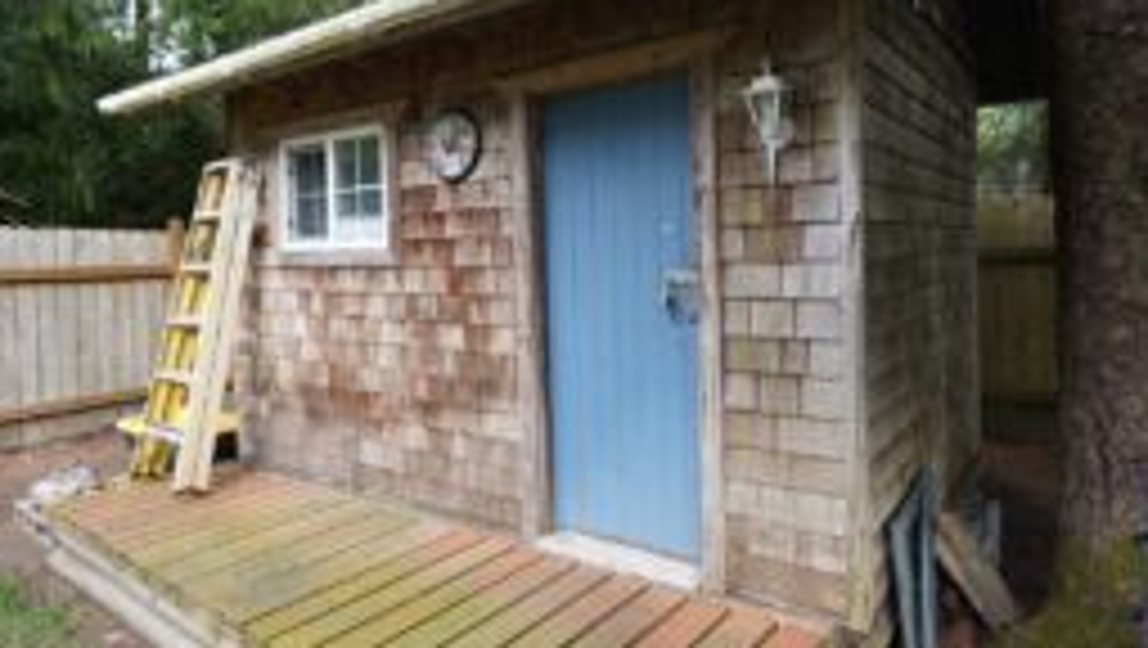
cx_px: 581
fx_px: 701
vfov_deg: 49.4
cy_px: 272
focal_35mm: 23
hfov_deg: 78.6
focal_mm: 14
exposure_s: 1/160
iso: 400
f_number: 4
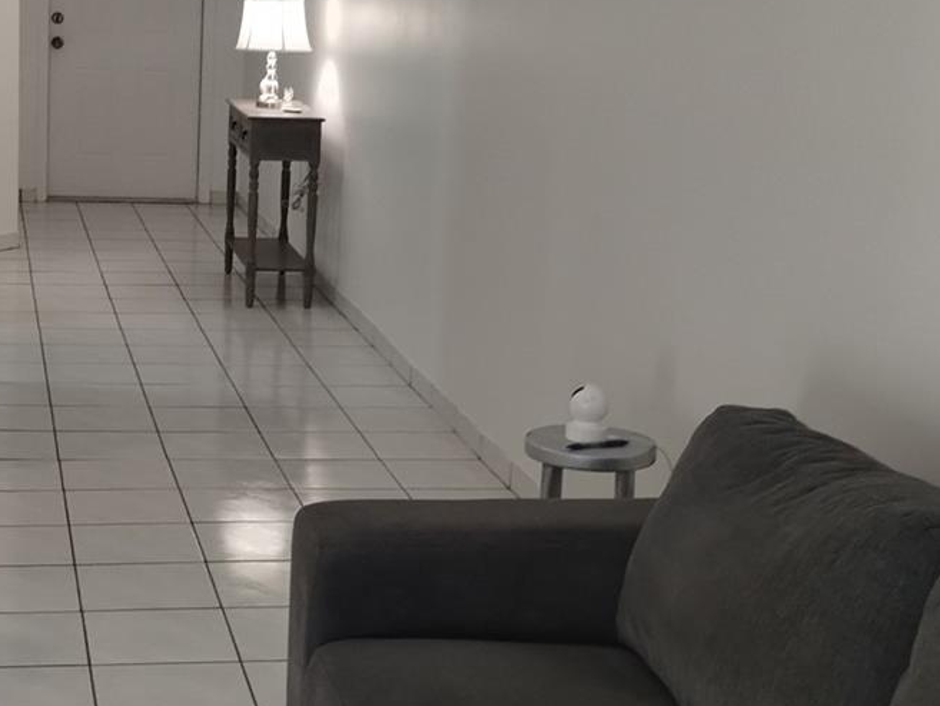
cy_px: 288
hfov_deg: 28.2
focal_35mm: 68
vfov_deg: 21.6
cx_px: 255
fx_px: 1847
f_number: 1.8
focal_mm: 4.27
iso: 588
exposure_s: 1/30
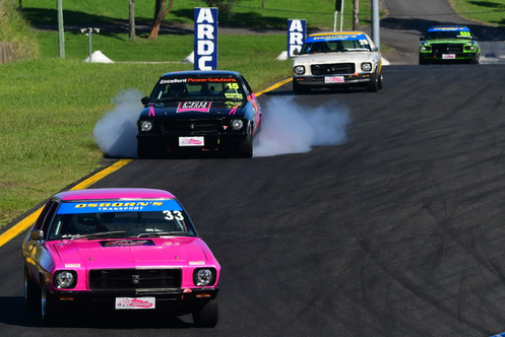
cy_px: 218
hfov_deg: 4.3
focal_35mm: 483
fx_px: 6779
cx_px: 135
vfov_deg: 2.9
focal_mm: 200
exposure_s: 1/640
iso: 400
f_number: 13
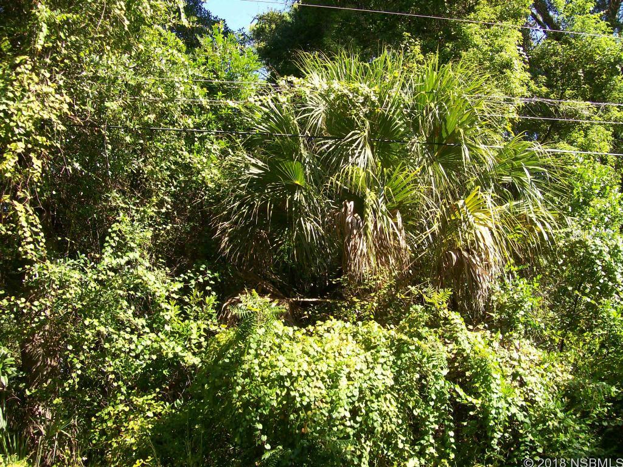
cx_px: 312
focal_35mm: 36
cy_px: 234
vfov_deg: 39.7
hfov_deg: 51.4
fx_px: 648
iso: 80
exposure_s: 1/360
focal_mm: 6
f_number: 2.7
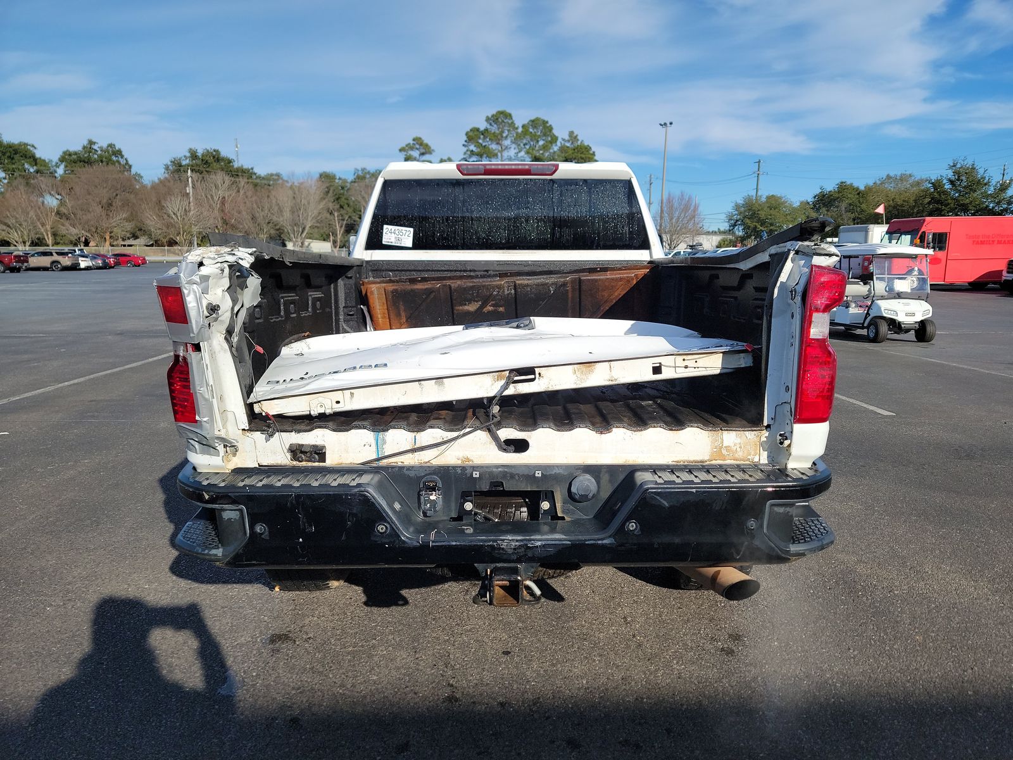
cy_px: 380
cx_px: 506
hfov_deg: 71.6
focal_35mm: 24
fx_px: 702
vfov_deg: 56.8
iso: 50
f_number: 1.8
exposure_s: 1/1078
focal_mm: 6.7
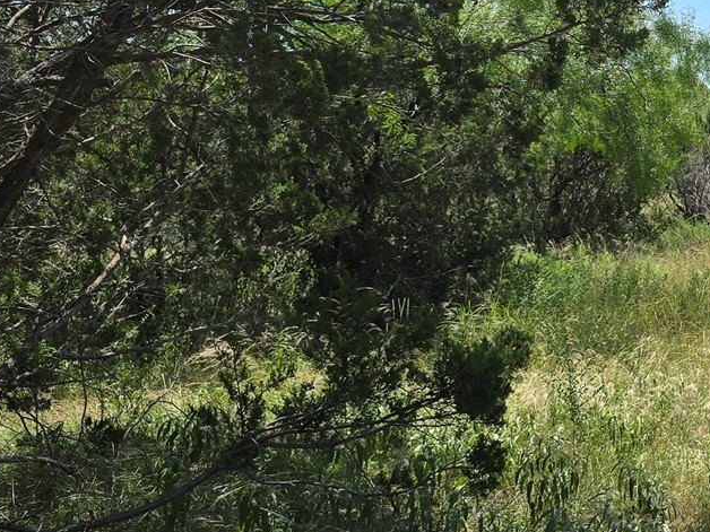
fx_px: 1538
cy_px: 169
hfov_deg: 23.5
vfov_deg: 19.6
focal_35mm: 75
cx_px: 871
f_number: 1.7
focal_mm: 6.3
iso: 12
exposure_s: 1/677
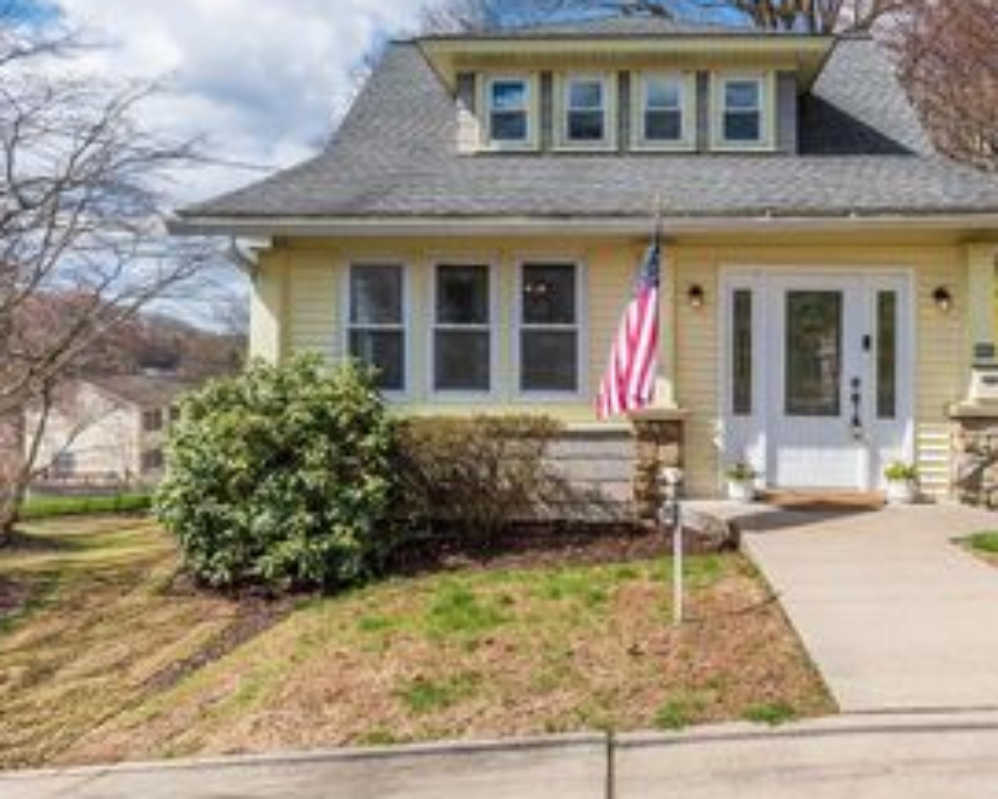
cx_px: 744
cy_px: 271
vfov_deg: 53.9
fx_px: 768
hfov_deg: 62.4
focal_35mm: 26
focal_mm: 10
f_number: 8
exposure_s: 1/250
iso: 100
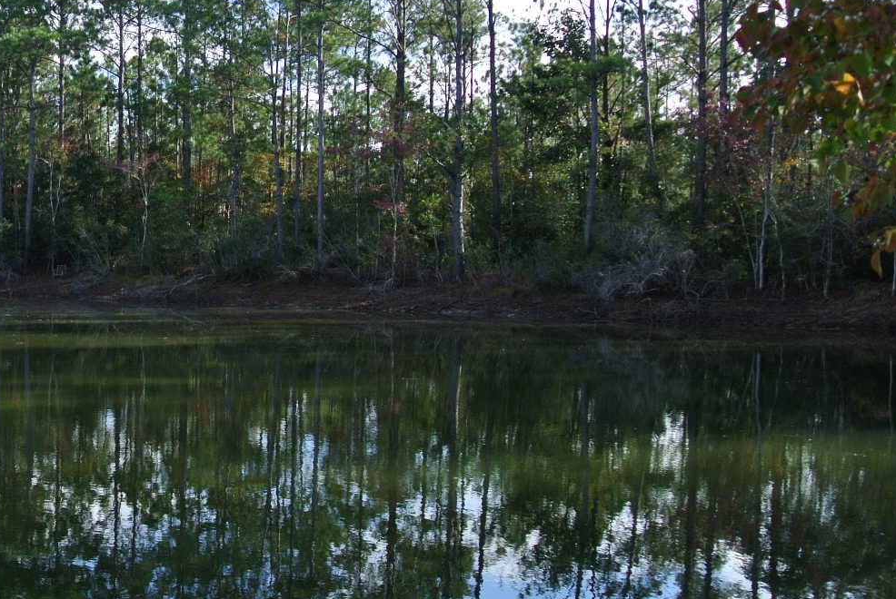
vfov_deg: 25.6
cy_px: 289
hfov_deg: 34.9
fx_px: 1321
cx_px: 56
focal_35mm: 53
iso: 100
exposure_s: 1/320
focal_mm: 10
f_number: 4
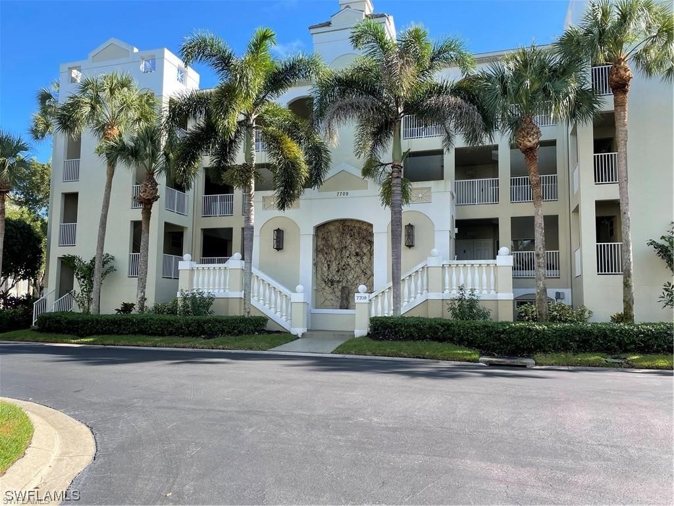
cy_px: 253
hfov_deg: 67.3
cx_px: 337
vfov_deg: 53.1
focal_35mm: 26
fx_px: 506
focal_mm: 4.2
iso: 32
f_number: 1.6
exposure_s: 1/725
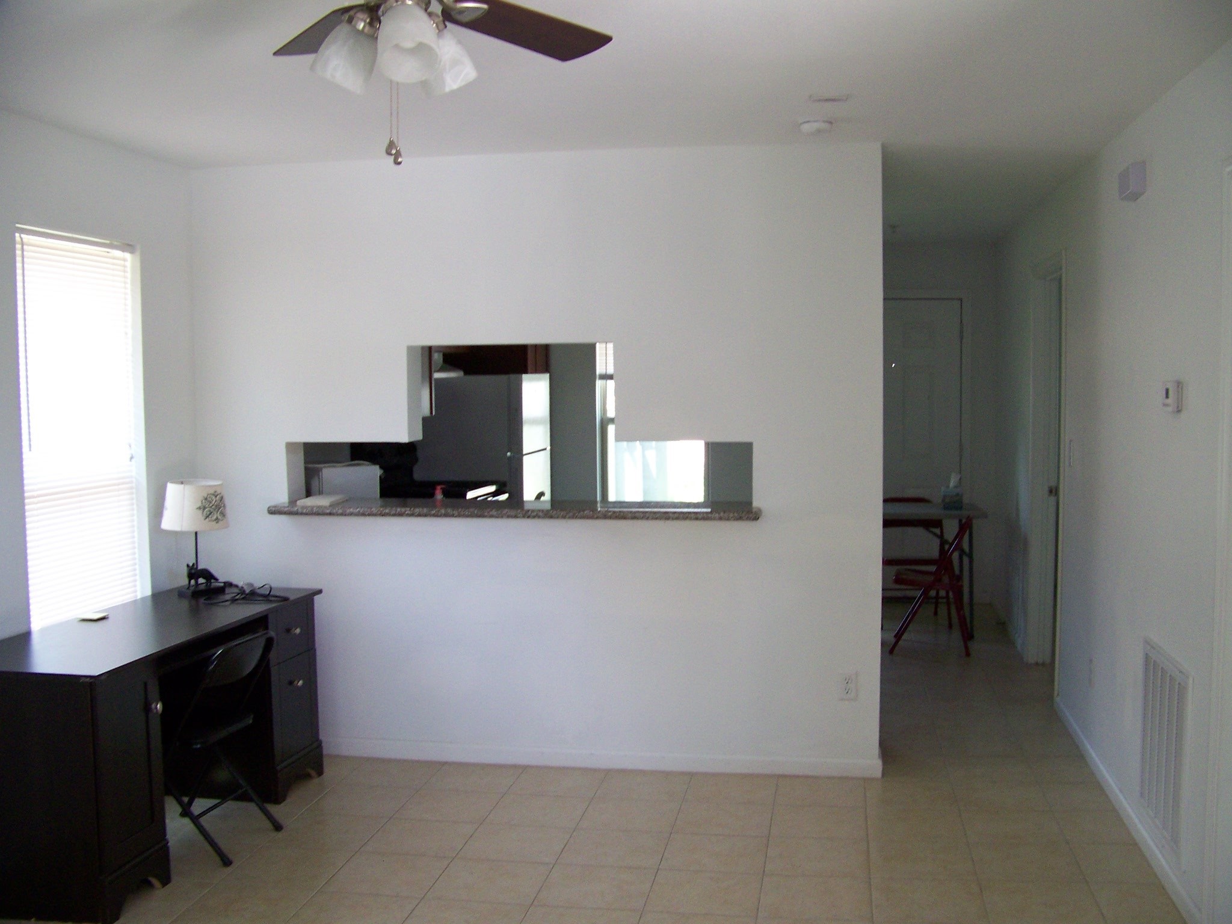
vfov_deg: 39.7
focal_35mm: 36
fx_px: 1281
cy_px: 462
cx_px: 616
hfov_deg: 51.4
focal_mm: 5.85
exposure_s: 1/30
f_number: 2.8
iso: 160
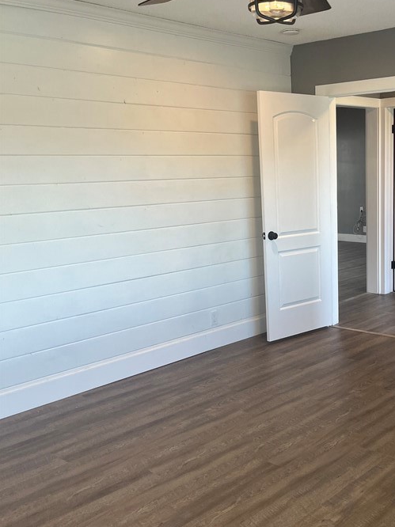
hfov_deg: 35.0
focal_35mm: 40
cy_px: 287
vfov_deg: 46.8
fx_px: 609
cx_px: 303
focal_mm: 5.1
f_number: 1.6
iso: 125
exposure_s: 1/120
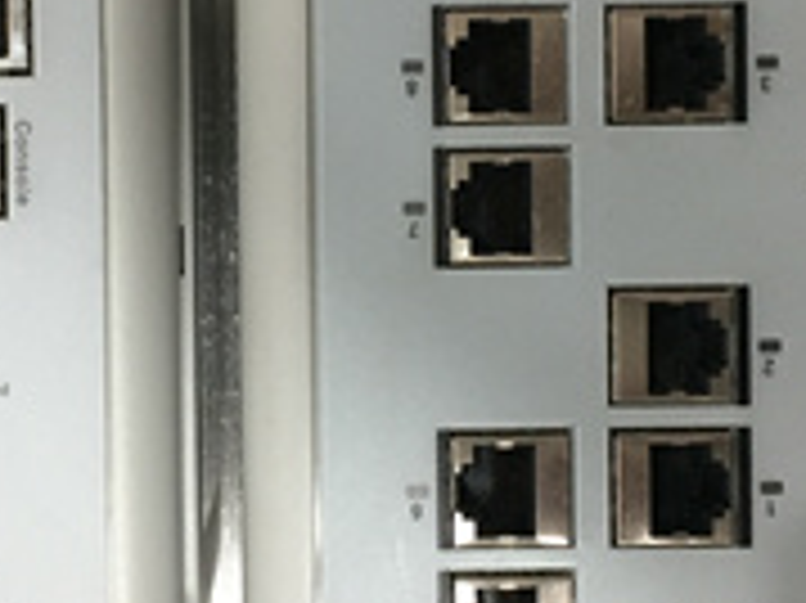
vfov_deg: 18.2
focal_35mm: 81
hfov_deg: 24.0
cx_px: 261
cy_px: 218
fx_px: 1885
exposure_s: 1/33
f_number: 2.2
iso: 100
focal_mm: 4.15
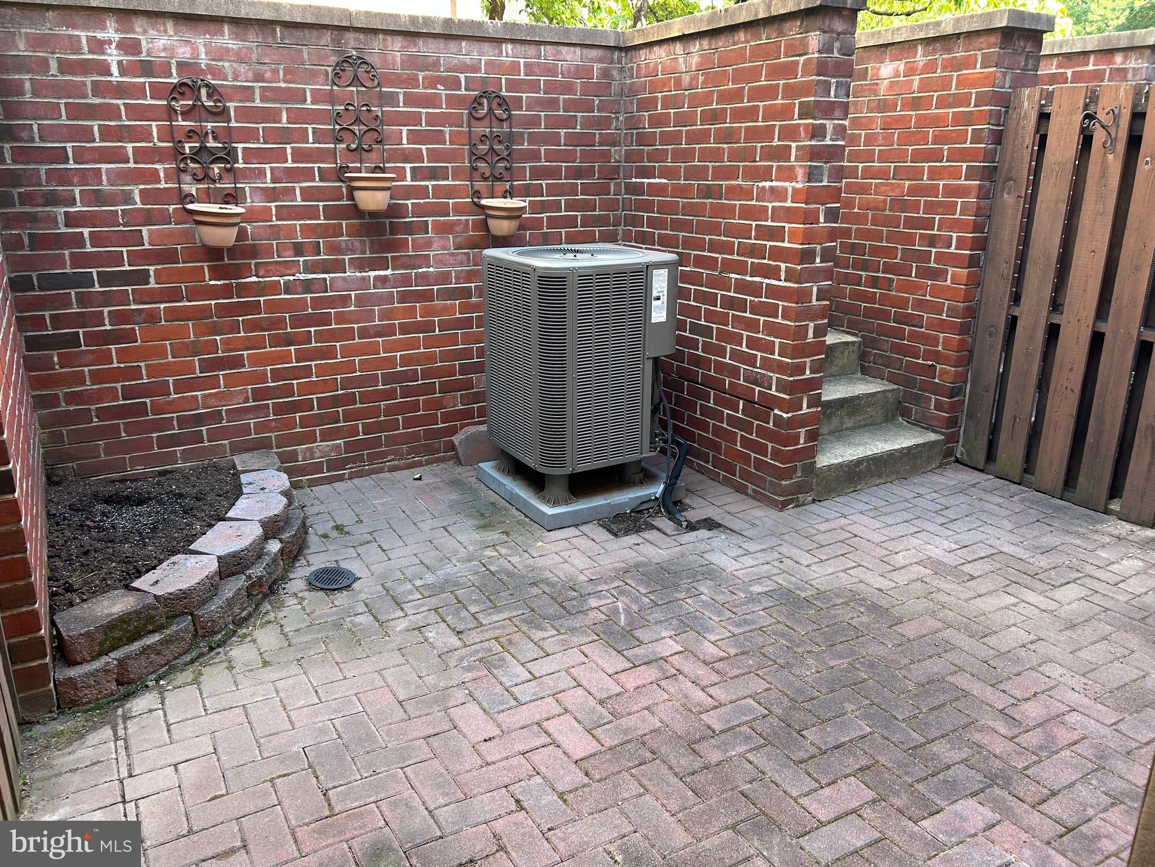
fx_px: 868
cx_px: 578
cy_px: 434
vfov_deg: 53.1
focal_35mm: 26
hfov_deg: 67.3
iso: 64
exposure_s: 1/121
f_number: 1.5
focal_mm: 5.7
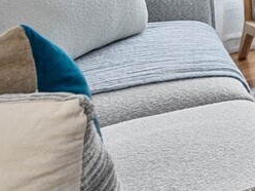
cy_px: -146
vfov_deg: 16.0
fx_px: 582
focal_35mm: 79
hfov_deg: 11.7
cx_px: 757
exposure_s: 1/6
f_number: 7.1
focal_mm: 12
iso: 1000
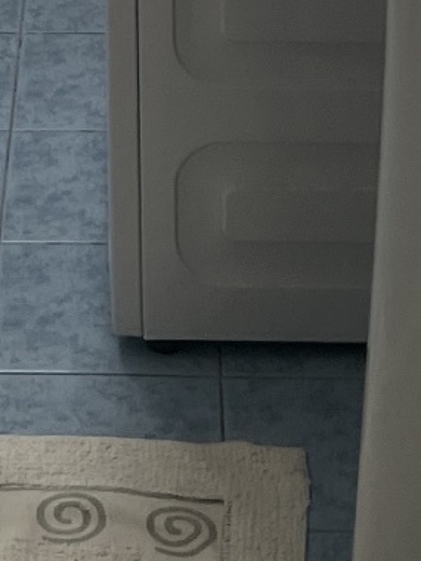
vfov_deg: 9.9
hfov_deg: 8.4
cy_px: -778
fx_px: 2838
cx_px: -12
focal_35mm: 175
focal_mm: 5.7
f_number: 1.5
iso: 50
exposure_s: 1/121
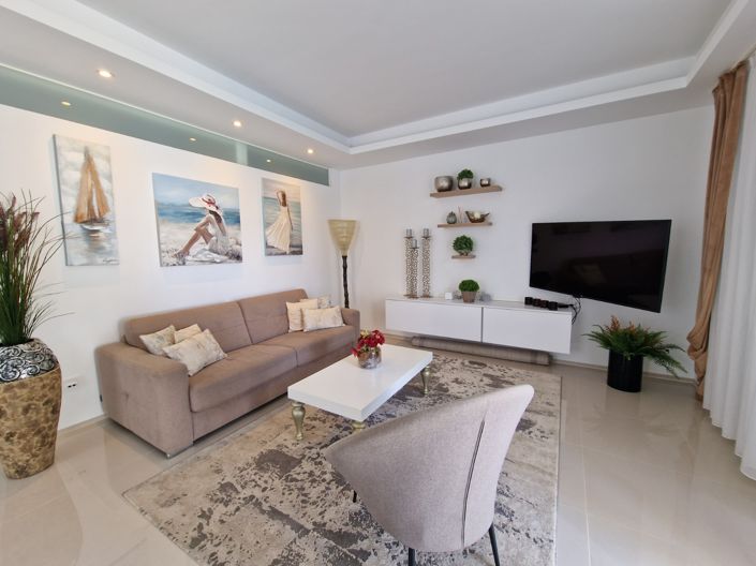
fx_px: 284
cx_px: 378
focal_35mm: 13
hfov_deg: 106.2
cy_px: 283
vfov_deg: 89.9
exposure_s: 1/50
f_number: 2.2
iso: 50
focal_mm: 2.2
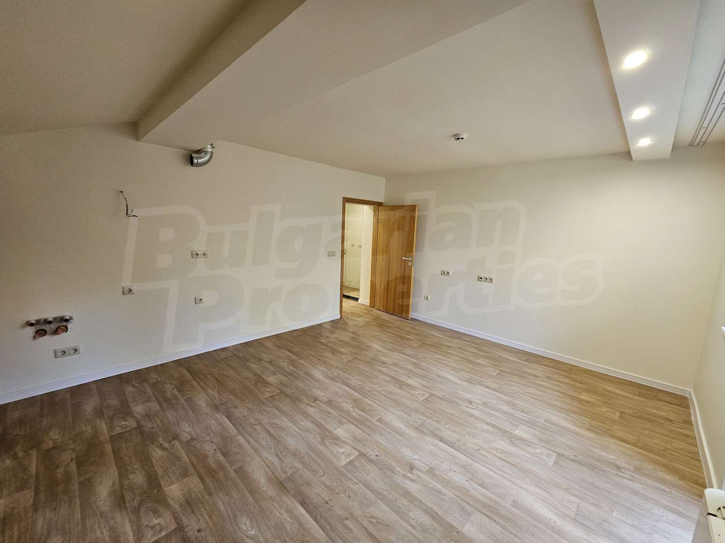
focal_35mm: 13
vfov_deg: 89.9
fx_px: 272
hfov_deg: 106.2
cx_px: 362
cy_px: 272
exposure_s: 1/71
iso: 320
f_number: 2.2
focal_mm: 2.2
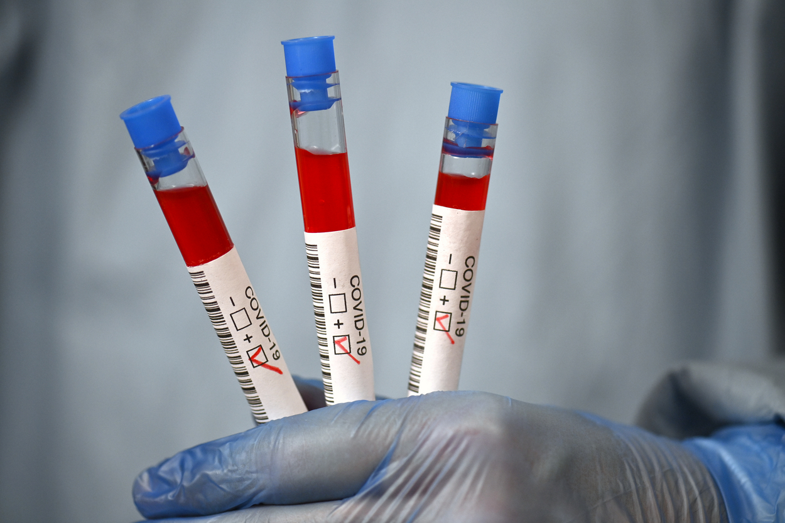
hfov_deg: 19.5
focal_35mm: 105
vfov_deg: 13.0
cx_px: 392
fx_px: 2289
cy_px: 262
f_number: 3.5
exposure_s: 1/250
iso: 2000
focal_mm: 105
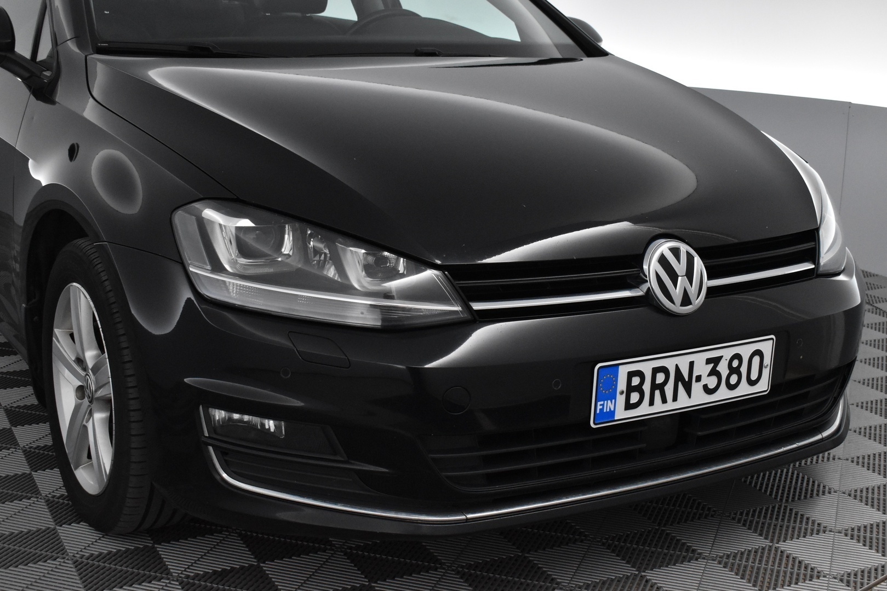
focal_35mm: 51
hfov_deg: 38.9
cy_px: 296
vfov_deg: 26.5
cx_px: 444
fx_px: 1257
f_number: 6.3
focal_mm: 34
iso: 3200
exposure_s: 1/160
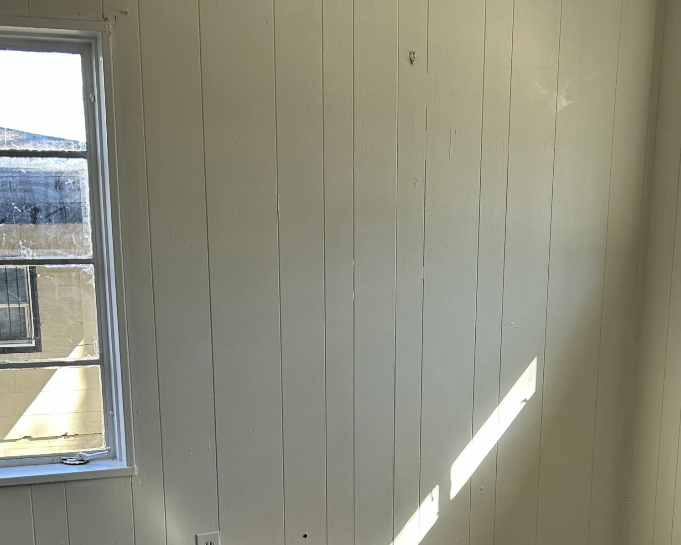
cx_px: 321
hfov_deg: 36.6
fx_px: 1028
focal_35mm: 51
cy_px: 492
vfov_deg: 28.5
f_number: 1.5
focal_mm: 5.7
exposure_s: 1/121
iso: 40
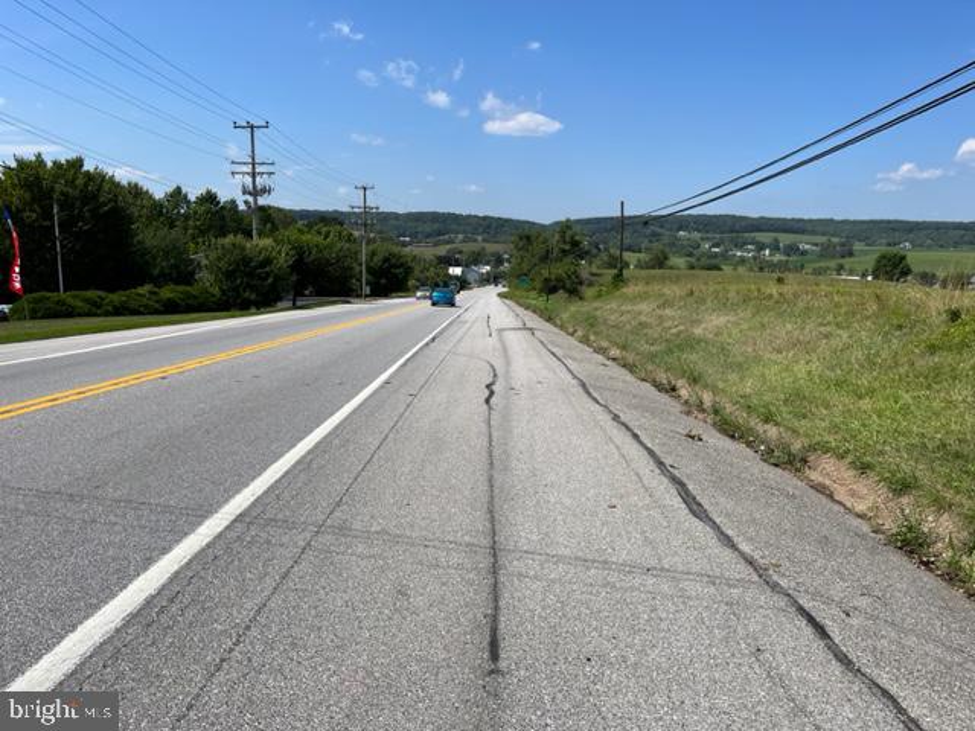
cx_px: 488
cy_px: 366
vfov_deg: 53.1
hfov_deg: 67.3
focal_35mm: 26
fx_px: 732
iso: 50
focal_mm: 5.1
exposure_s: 1/5076
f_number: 1.6
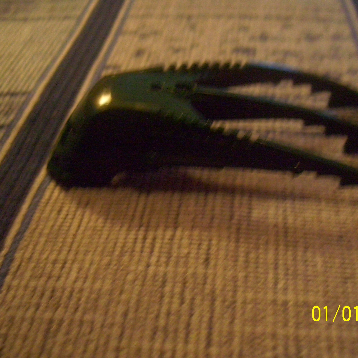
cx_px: 195
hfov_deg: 39.1
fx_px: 503
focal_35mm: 43
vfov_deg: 39.2
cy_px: 177
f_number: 2.7
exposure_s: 1/8
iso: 800
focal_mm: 6
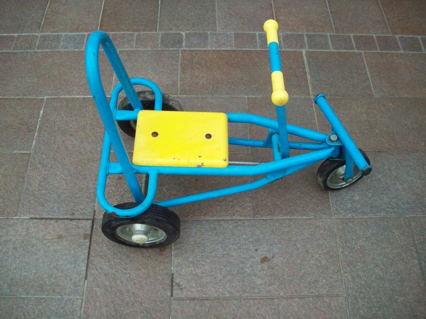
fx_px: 468
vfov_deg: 37.7
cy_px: 157
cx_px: 214
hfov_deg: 49.0
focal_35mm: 38
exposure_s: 1/57.5
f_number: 2.8
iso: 160
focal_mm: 6.2
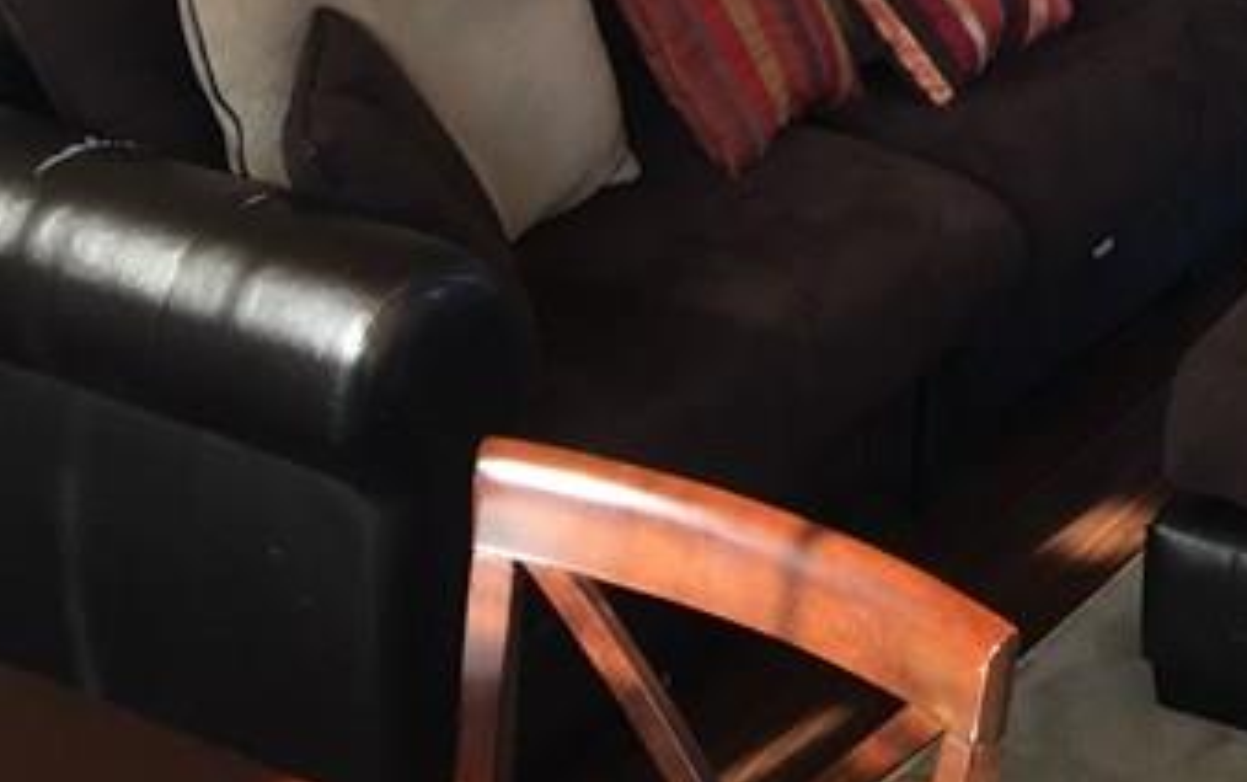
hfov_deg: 21.7
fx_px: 3164
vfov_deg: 13.2
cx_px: 1177
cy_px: -450
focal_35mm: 93
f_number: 2.2
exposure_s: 1/40
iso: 32
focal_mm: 4.15
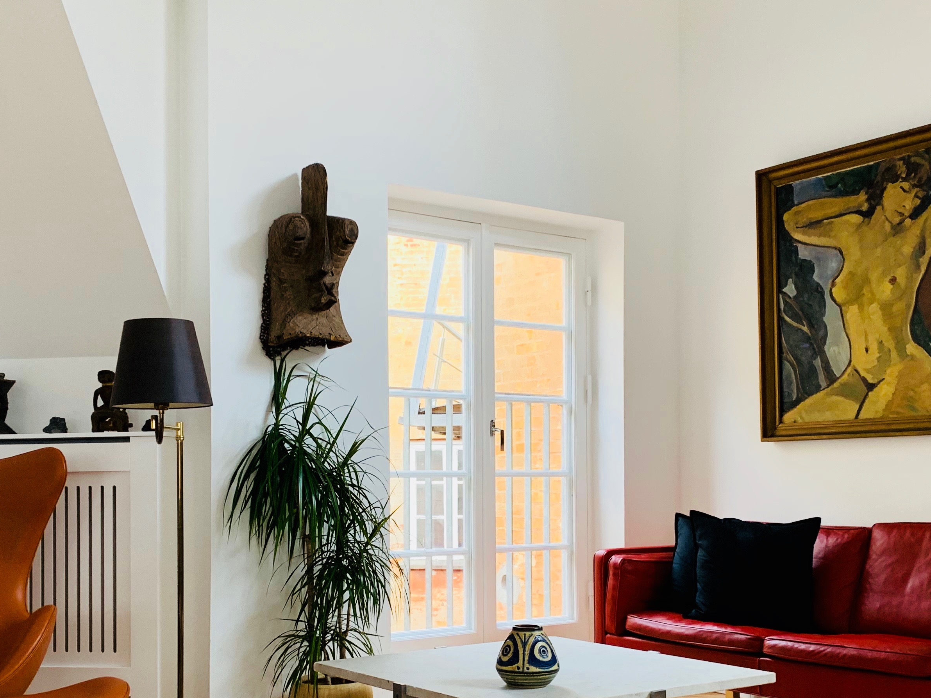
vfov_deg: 32.6
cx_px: 448
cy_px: 464
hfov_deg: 42.9
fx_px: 1183
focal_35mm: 44
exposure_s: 1/60
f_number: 1.8
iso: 100
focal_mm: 4.25
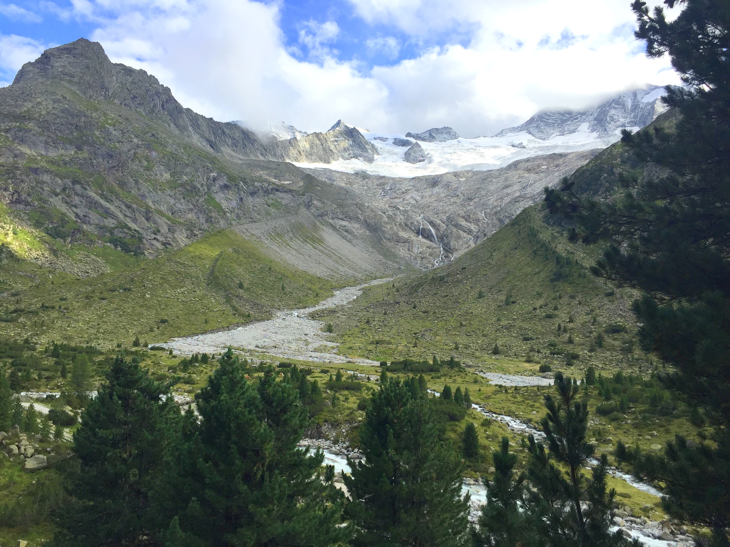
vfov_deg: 48.2
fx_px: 612
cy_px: 274
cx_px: 365
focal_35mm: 29
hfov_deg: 61.7
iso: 32
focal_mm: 4.15
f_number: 2.2
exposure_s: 1/1130
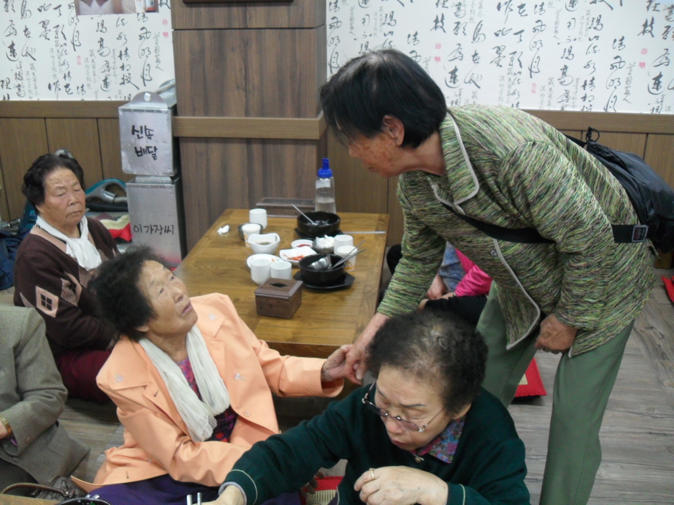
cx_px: 337
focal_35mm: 35
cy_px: 252
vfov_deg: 40.7
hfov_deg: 52.6
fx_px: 681
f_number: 2.8
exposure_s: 1/20
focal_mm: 6.2
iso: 200
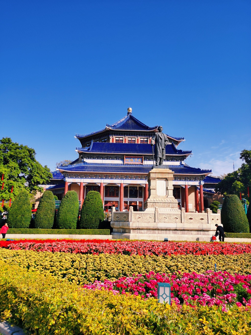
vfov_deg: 65.3
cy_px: 168
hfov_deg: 51.4
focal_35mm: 27
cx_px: 126
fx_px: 261
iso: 50
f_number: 1.8
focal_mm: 5.58
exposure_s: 1/5000
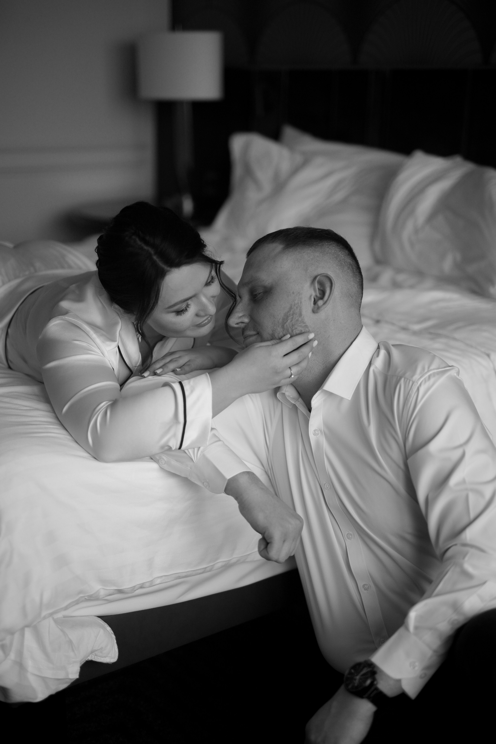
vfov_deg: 39.6
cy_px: 372
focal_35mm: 50
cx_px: 248
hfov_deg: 27.0
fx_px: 1033
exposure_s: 1/320
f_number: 1.4
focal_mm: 50
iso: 500
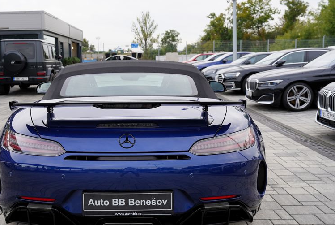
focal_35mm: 41
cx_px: 130
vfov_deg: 32.7
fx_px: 382
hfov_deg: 47.0
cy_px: 123
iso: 100
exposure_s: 1/80
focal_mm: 30
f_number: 4.5
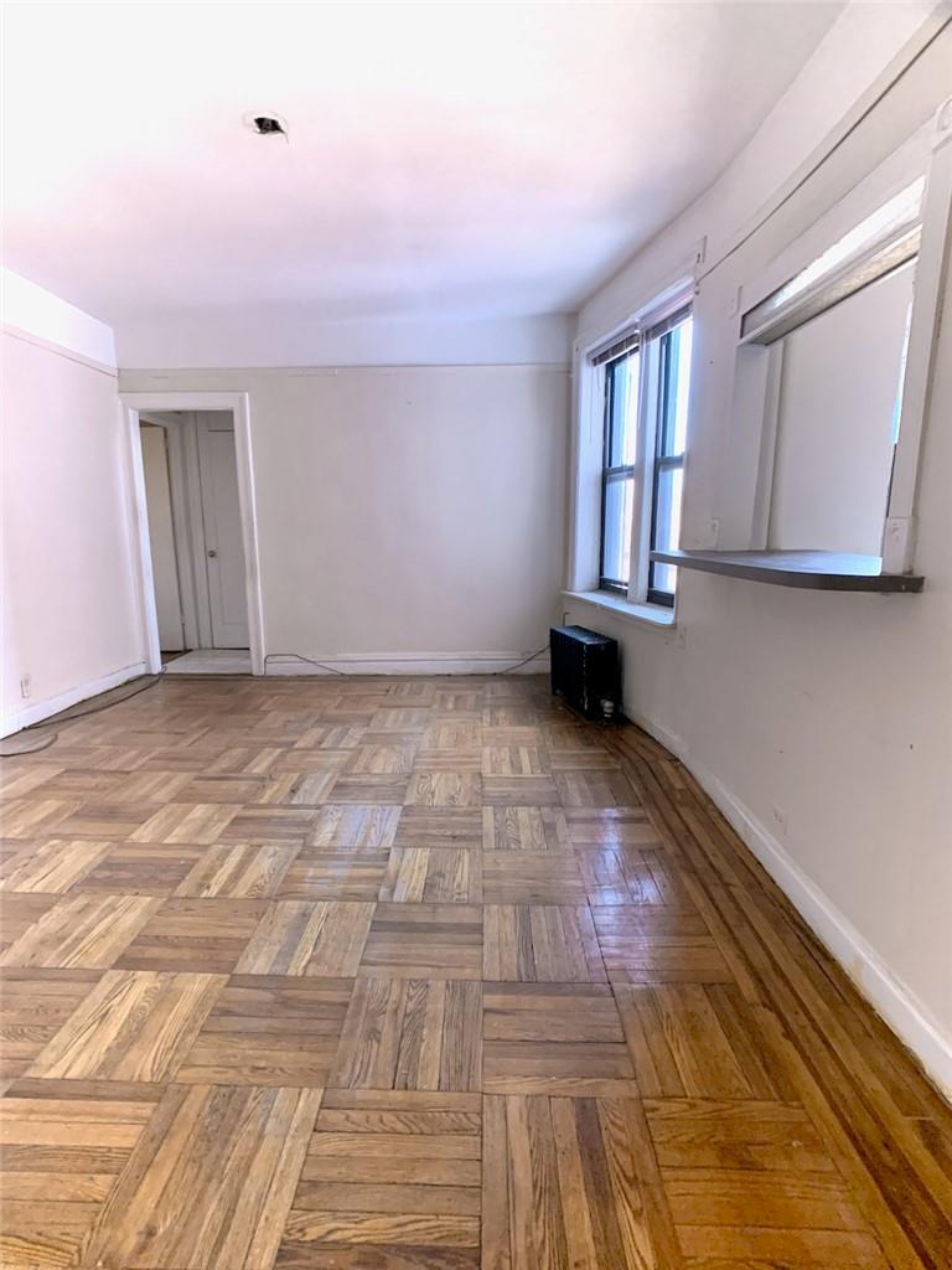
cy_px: 635
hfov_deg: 53.1
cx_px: 476
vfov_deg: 67.3
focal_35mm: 26
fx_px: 953
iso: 400
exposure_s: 1/60
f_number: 1.8
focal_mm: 4.25
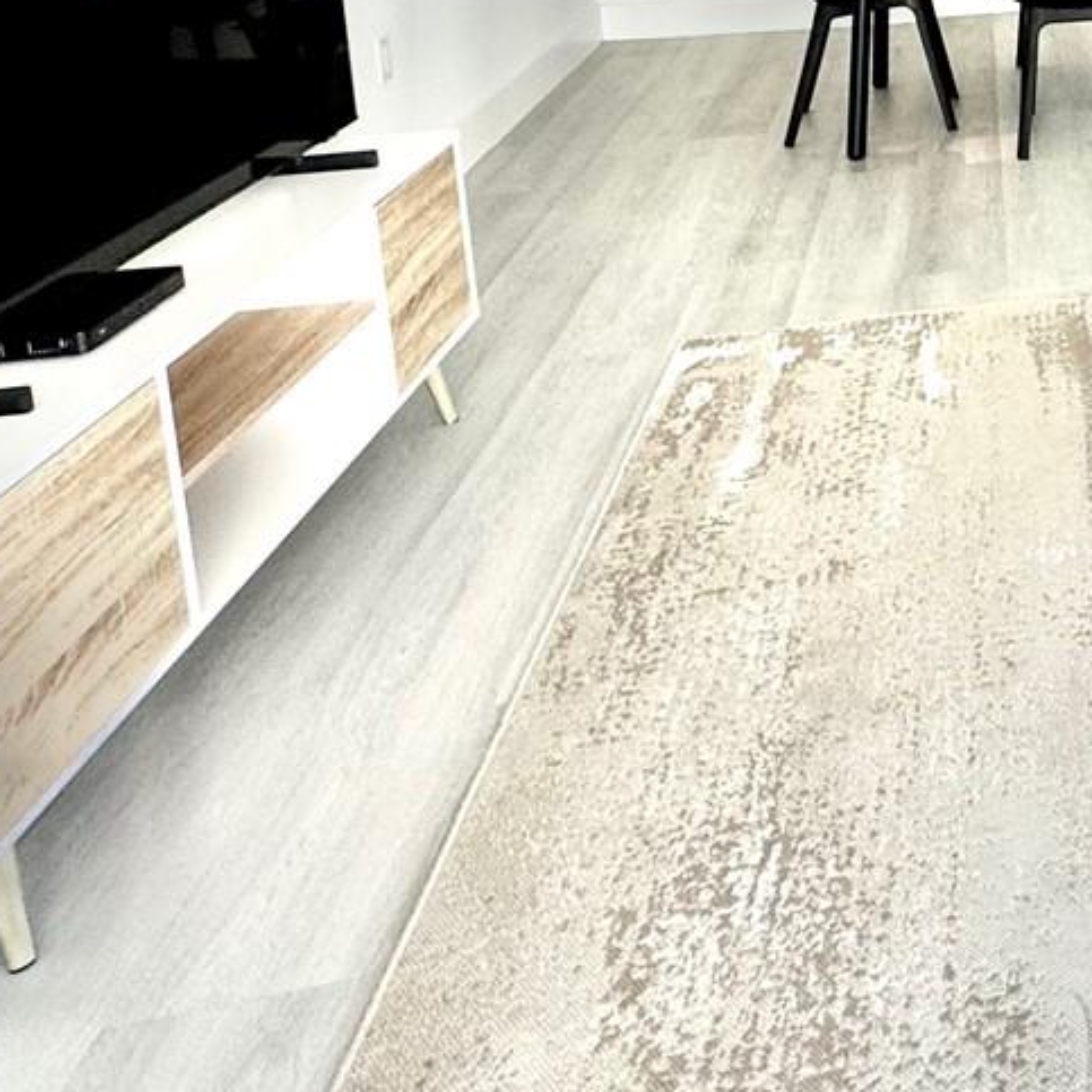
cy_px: -84
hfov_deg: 32.8
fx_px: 1463
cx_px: 1345
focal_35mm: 41
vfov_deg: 35.5
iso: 100
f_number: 2.2
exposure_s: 1/120
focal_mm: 2.22
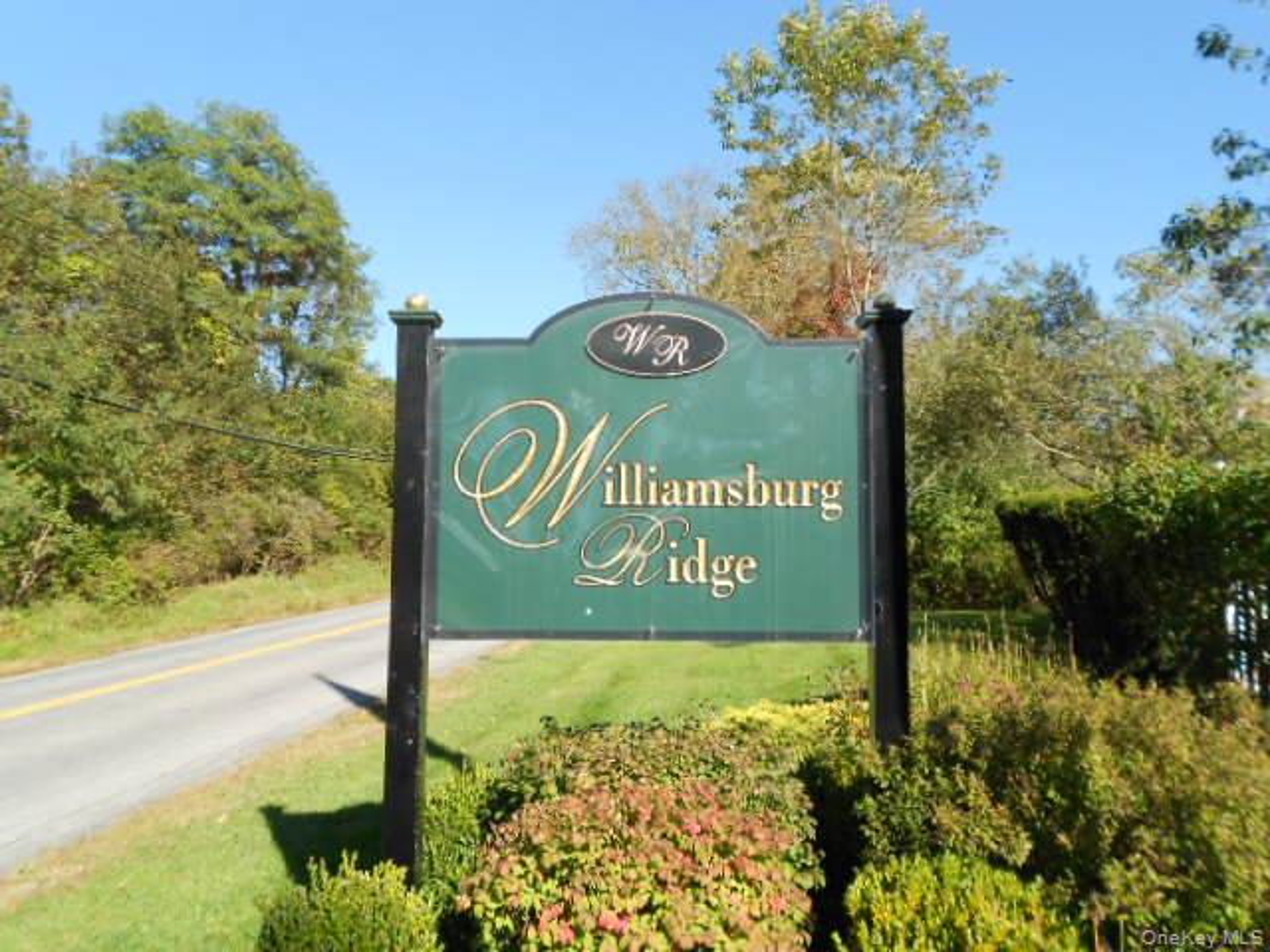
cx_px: 635
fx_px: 1064
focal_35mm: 29
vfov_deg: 48.2
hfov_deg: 61.7
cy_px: 476
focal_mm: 5.1
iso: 80
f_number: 3.4
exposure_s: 1/500
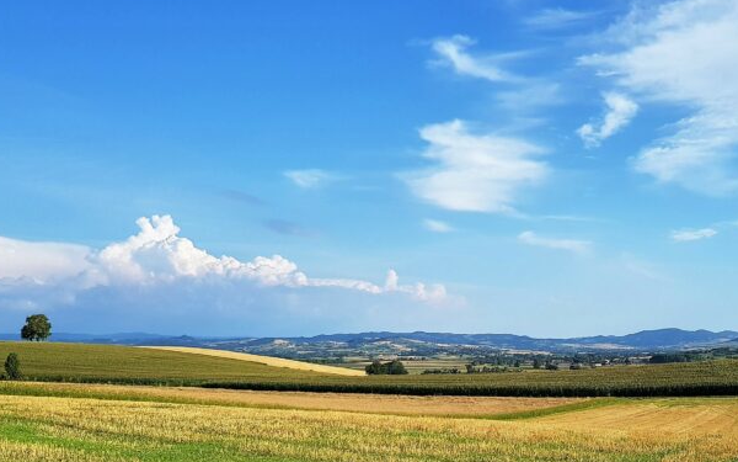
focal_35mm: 47
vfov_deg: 27.3
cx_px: 497
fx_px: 945
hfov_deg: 42.0
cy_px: 296
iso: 40
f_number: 1.7
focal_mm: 4.2
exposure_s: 1/2104
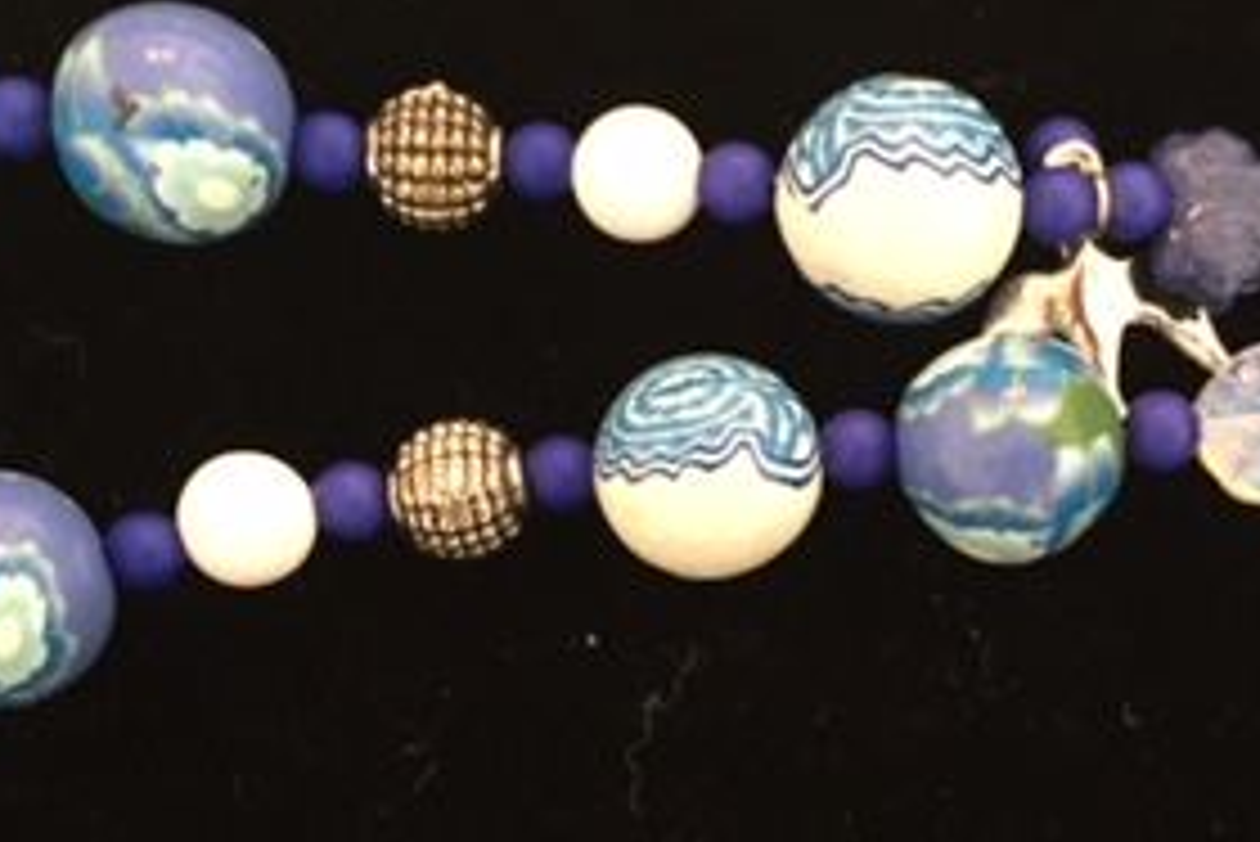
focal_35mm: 69
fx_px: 2416
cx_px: 882
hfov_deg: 28.9
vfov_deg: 19.5
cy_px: 702
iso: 250
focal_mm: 4.15
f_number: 2.2
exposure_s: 1/20
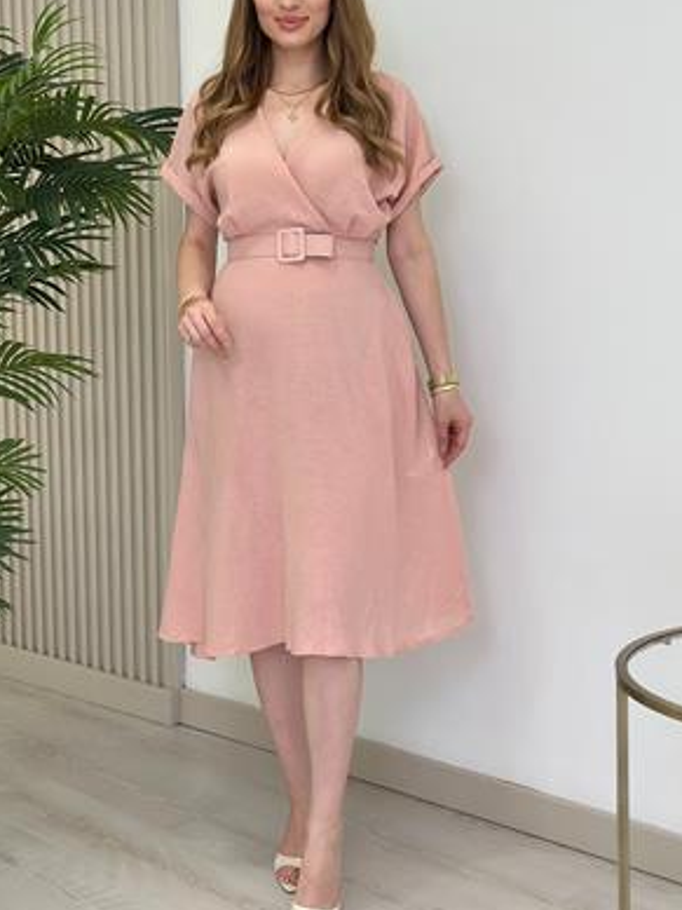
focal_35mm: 66
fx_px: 1734
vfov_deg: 29.3
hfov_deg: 22.2
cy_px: 351
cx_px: 309
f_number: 1.78
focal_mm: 6.86
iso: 80
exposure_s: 1/380
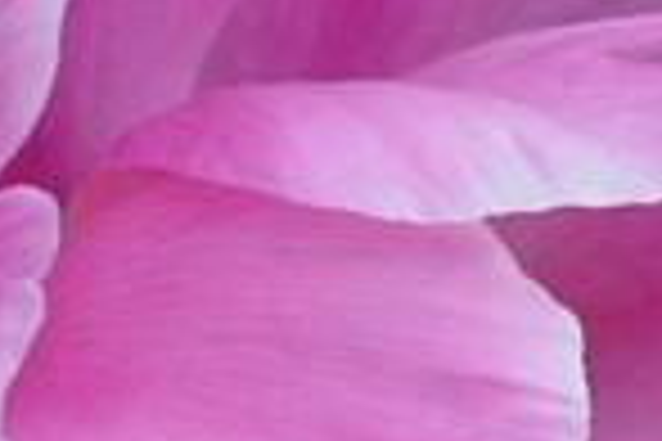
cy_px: 612
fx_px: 29935
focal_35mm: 1628
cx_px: 23
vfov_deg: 0.8
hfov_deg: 1.3
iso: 100
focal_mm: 200
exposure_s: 1/125
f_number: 5.6
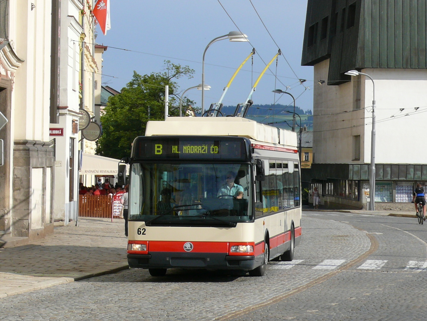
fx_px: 1665
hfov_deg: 14.6
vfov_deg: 11.0
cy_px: 160
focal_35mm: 135
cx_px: 214
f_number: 6.3
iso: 100
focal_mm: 16.2
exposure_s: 1/500
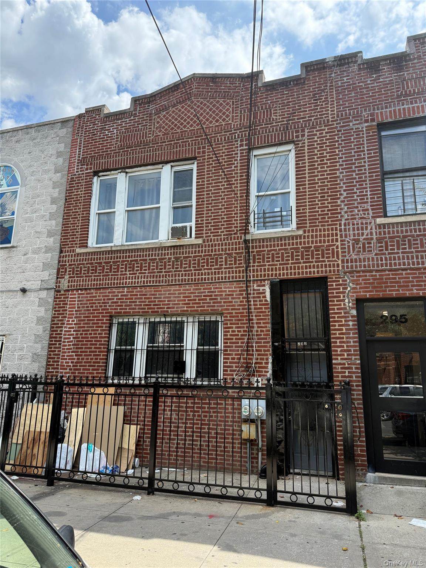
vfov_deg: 71.6
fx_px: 394
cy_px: 284
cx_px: 213
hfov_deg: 56.8
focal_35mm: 24
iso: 100
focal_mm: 6.76
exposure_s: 1/2445
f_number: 1.78
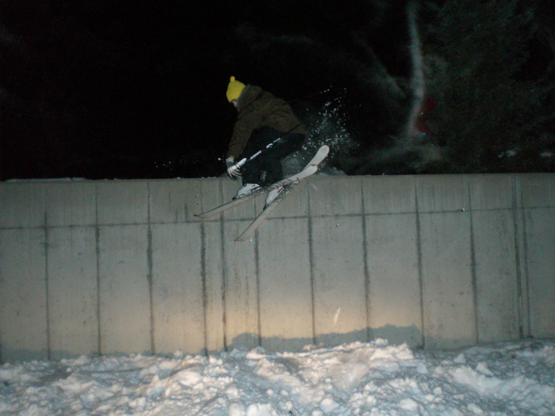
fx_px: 609
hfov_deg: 49.0
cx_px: 278
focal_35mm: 38
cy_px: 208
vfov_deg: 37.7
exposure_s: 1/60
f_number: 3.1
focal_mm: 6.3
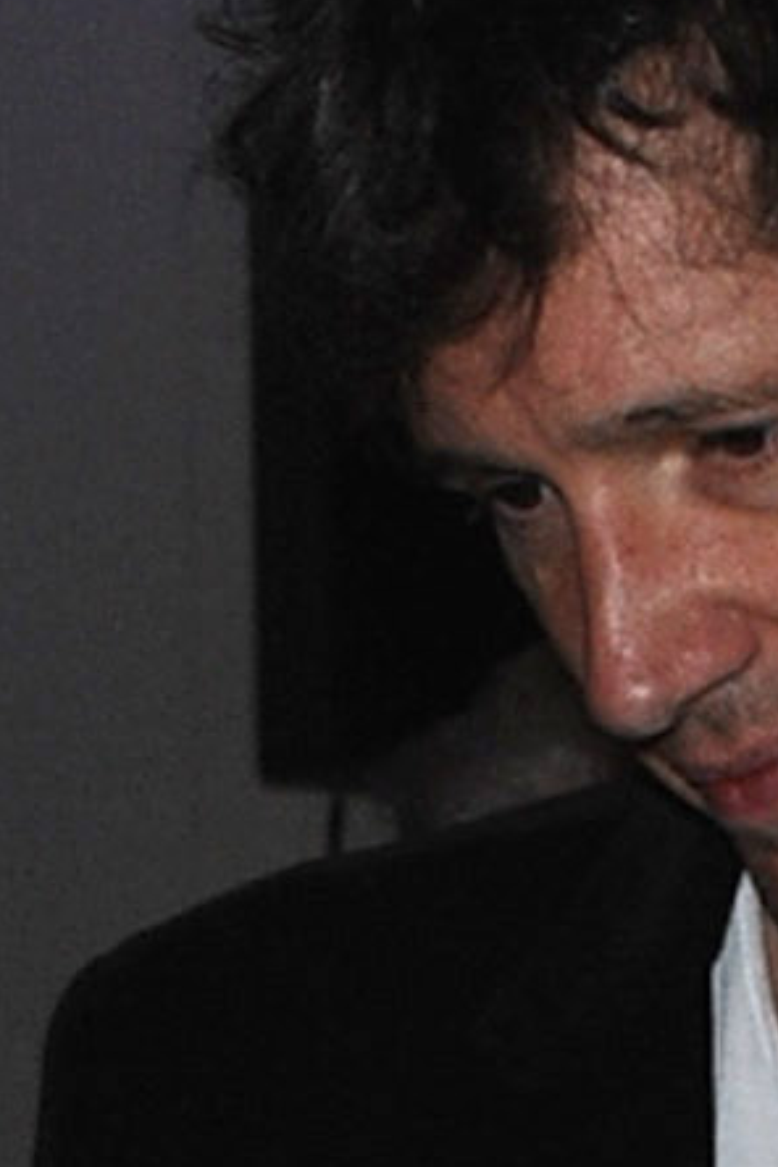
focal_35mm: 216
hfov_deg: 5.8
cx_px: 2469
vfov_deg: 8.6
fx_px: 7001
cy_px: 2954
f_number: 6.3
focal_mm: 32
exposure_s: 1/200
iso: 1000
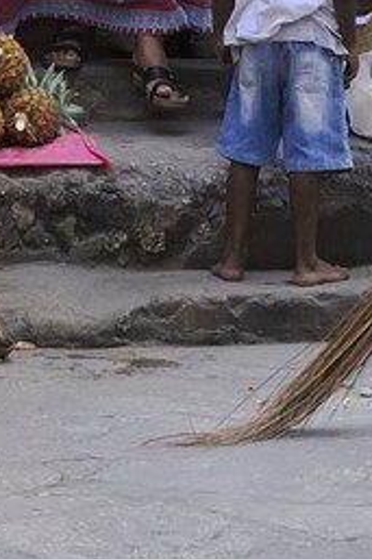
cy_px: -1014
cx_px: 0
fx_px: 4827
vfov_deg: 6.2
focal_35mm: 311
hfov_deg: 4.4
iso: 400
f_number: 7.1
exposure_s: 1/160
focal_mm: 50
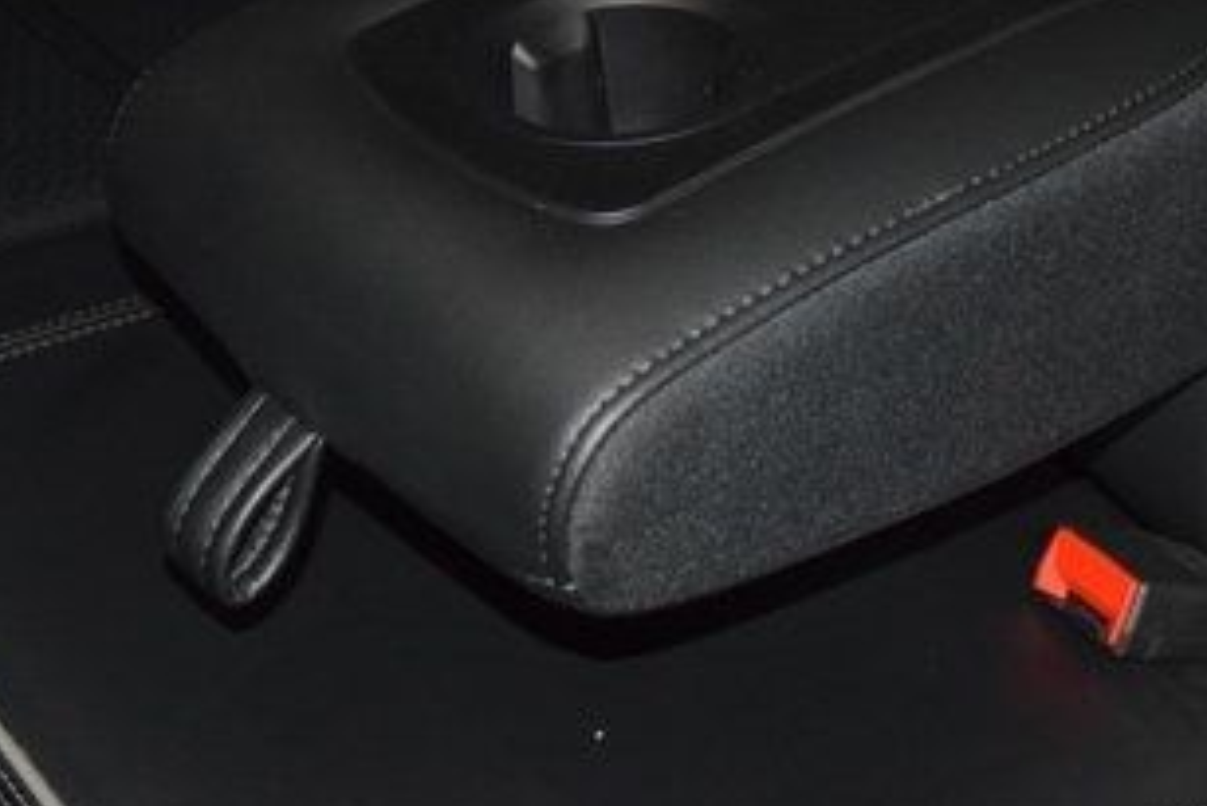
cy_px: 33
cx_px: 767
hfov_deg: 26.9
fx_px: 2516
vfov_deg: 17.8
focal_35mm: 75
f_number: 3.8
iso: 2500
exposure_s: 1/125
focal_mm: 24
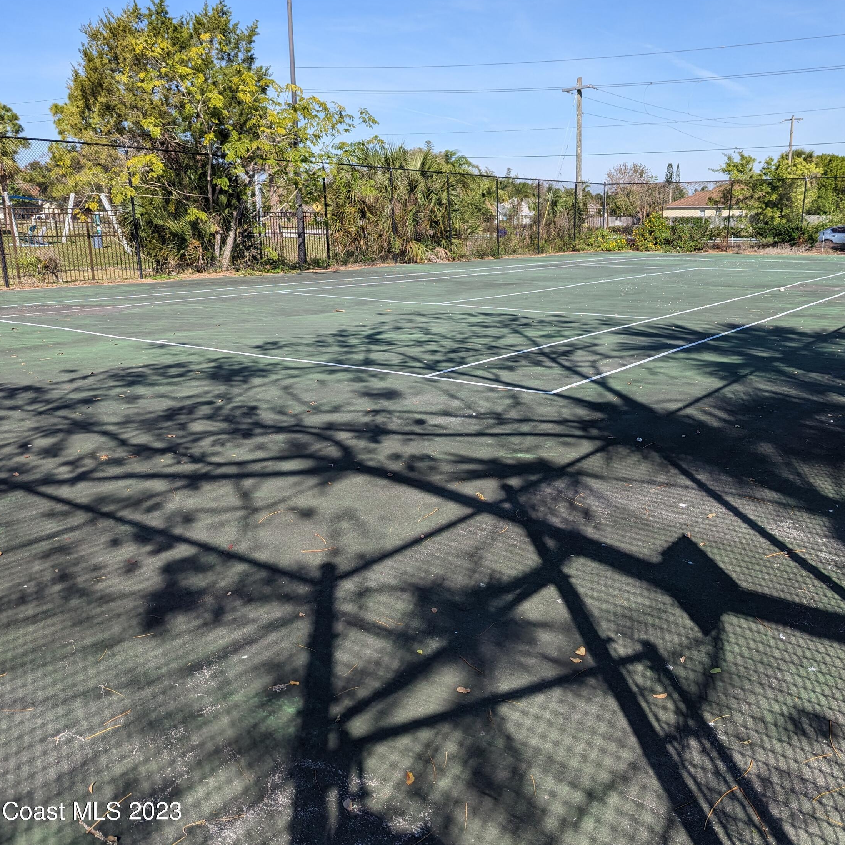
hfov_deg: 55.3
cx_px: 501
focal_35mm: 29
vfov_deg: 55.6
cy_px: 417
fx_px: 801
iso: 45
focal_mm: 6.81
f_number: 1.85
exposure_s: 1/1795
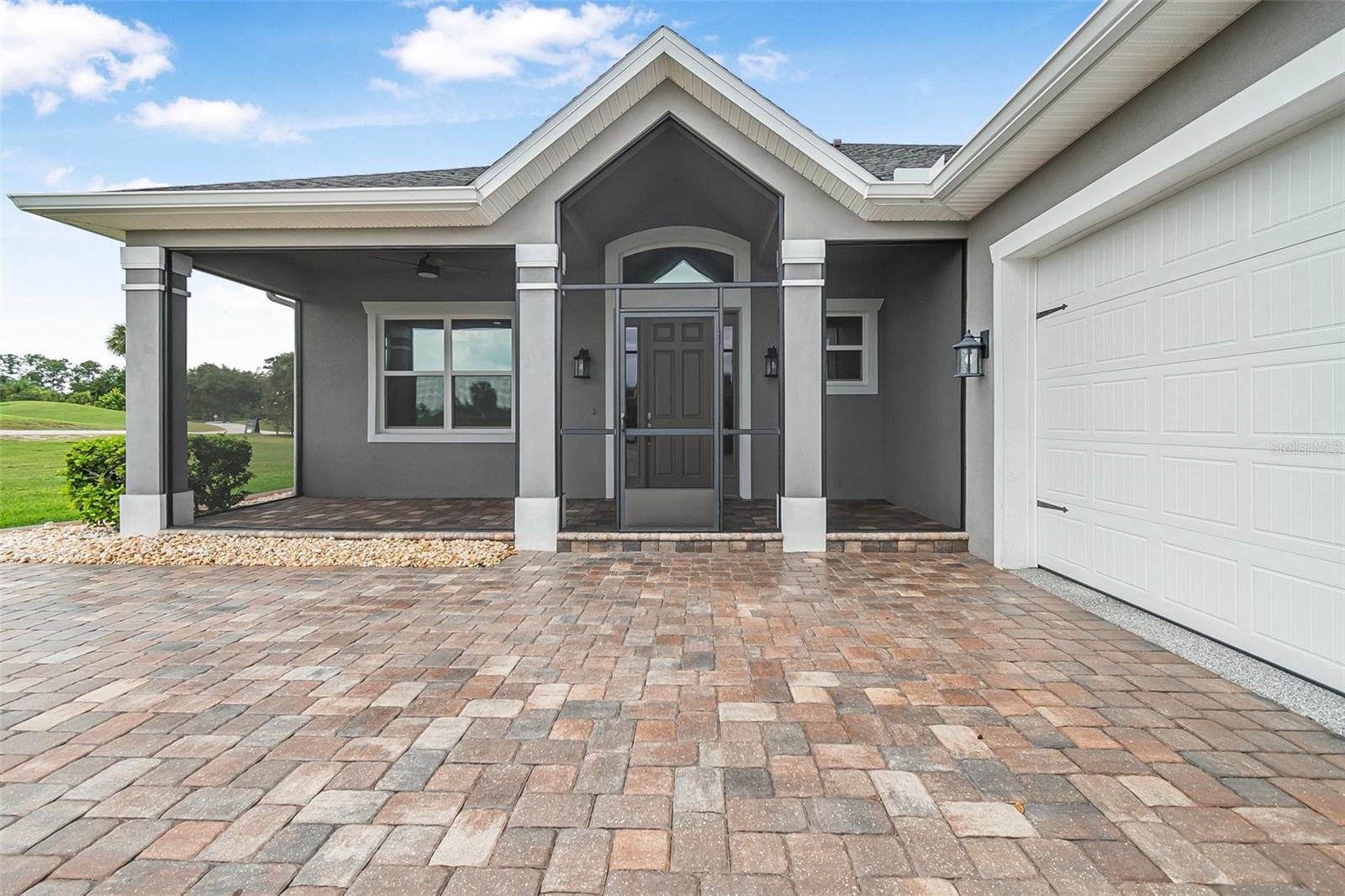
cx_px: 672
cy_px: 448
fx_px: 560
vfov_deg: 77.3
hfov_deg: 100.4
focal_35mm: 15
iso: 100
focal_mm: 10
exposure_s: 1/250
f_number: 6.3
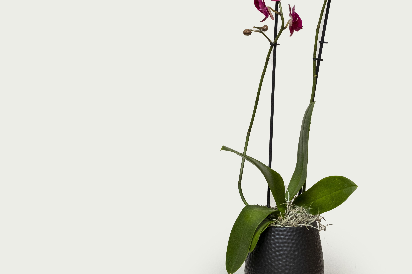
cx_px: 285
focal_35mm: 63
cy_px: 105
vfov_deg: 21.5
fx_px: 721
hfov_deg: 31.6
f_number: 8
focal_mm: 25.4
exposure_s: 1/125
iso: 500
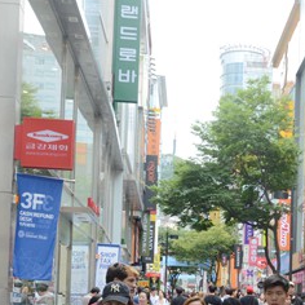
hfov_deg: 20.1
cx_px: 321
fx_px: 827
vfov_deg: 20.4
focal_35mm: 83
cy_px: 279
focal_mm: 22
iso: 800
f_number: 8
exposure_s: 1/250
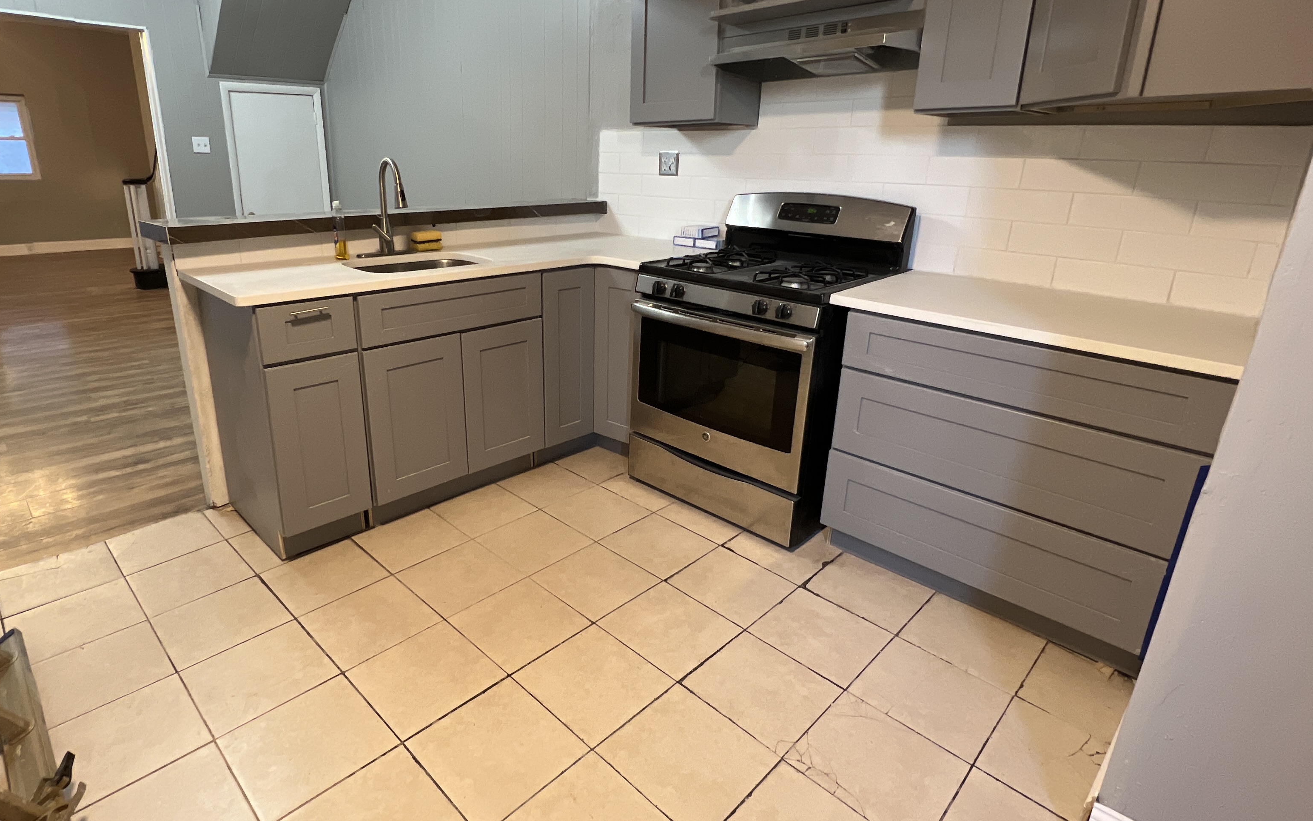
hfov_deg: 90.8
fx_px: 644
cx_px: 593
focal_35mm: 18
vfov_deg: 64.8
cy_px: 360
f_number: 1.8
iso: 320
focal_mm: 1.57
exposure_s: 1/60
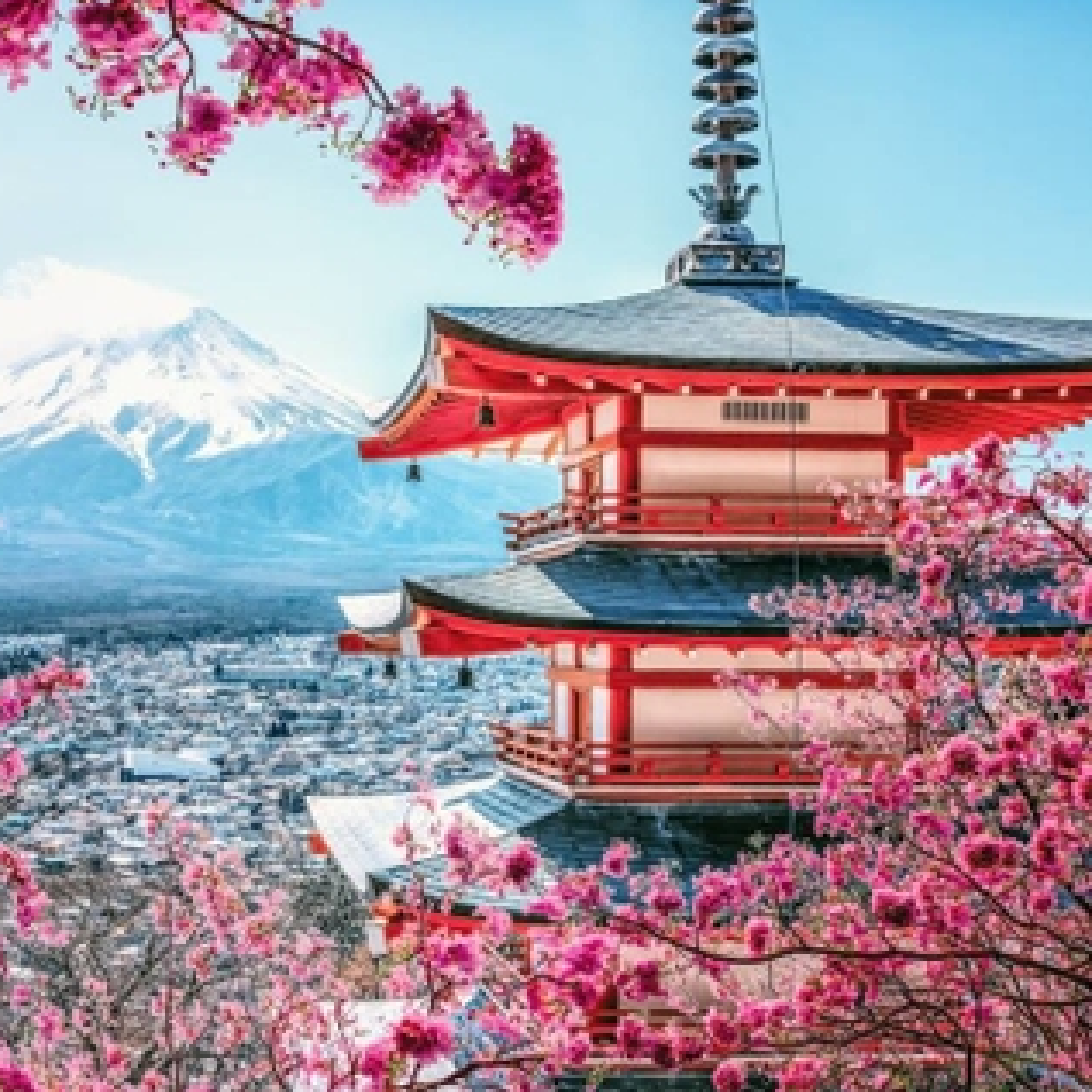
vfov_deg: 31.6
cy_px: 548
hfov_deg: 31.4
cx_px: 355
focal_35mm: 54
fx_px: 1927
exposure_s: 1/250
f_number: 8
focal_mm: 42
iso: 64
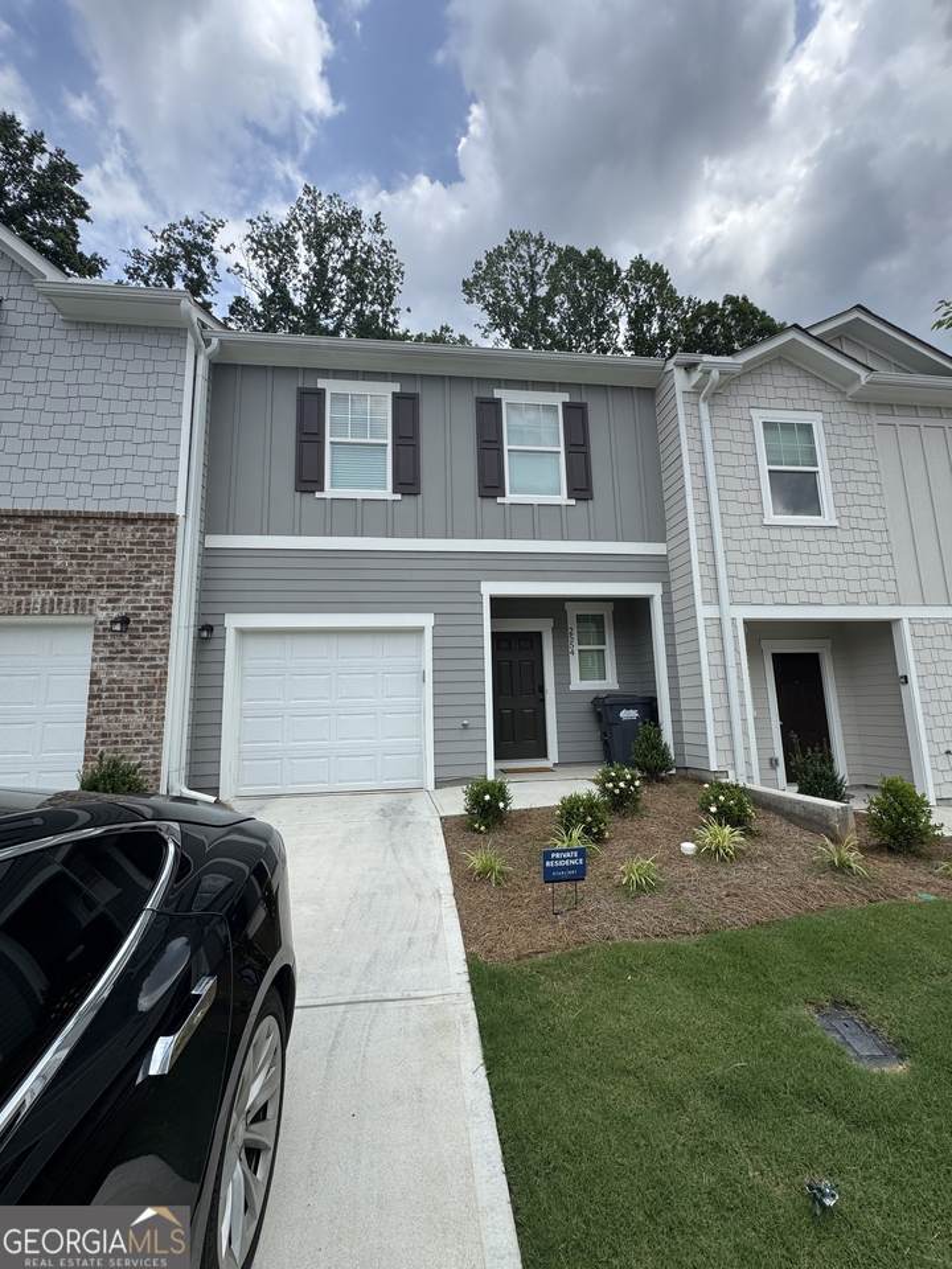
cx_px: 476
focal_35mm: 14
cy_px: 634
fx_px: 513
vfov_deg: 102.1
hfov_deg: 85.7
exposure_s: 1/1277
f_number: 2.2
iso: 50
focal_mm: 2.22
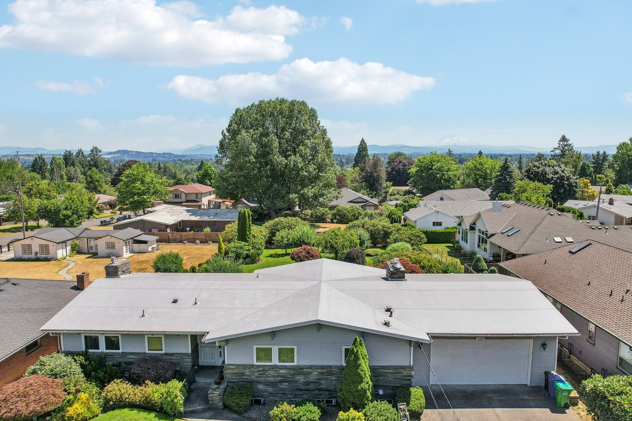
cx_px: 325
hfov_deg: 71.5
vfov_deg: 51.3
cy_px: 220
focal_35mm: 25
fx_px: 439
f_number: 2.8
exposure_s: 1/640
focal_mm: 8.4
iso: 100
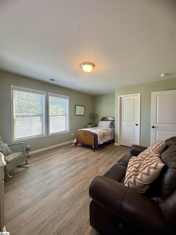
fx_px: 95
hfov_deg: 85.7
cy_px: 118
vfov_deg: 102.1
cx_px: 88
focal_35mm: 14
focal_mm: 2.22
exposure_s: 1/120
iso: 250
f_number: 2.2
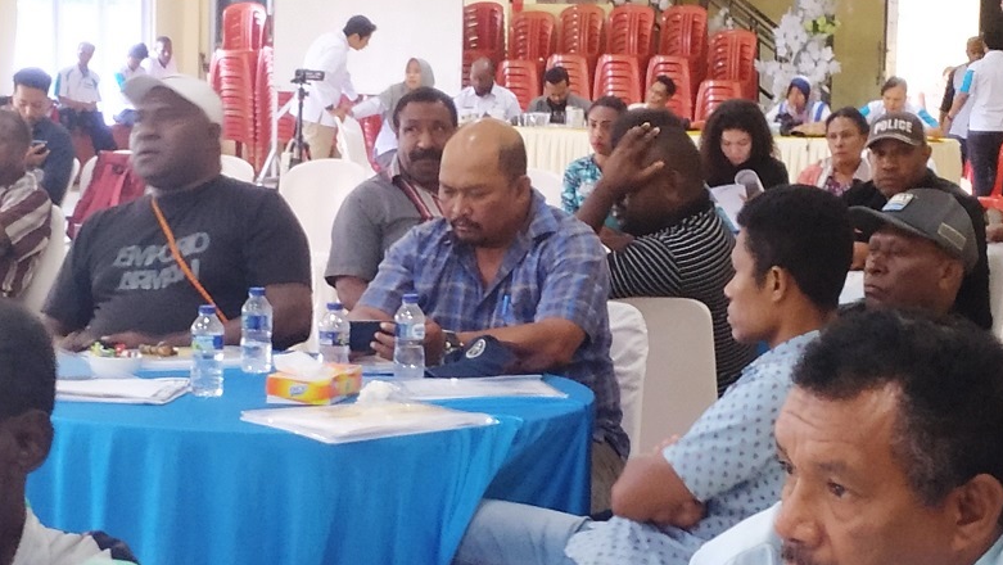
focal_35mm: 27
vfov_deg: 42.3
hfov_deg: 69.8
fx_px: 718
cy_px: 379
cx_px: 508
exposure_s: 1/17
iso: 500
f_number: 1.9
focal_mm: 3.94
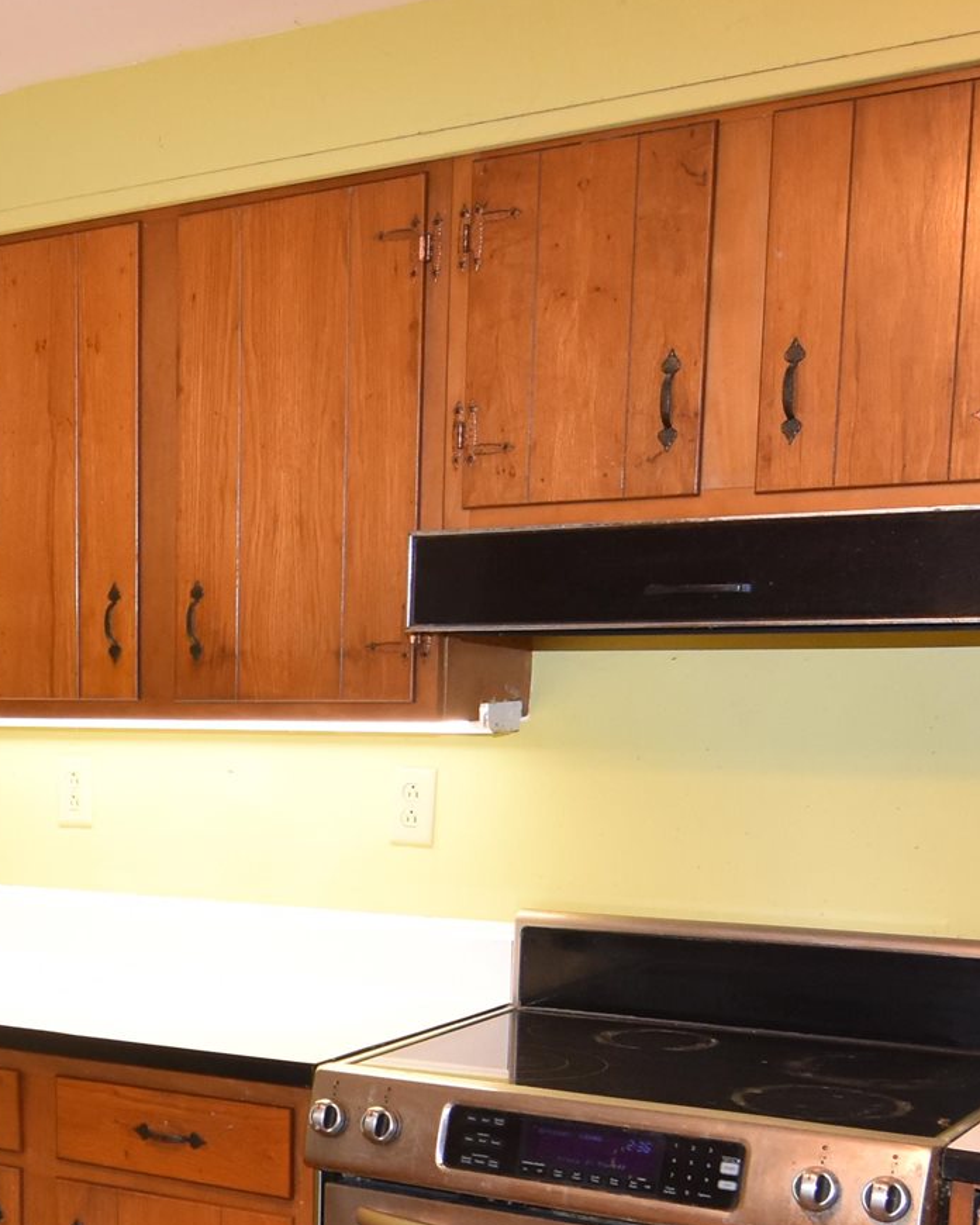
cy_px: 1042
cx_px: -134
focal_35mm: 55
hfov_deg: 25.5
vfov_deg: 33.0
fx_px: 1982
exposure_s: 1/80
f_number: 4.5
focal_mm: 11
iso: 800
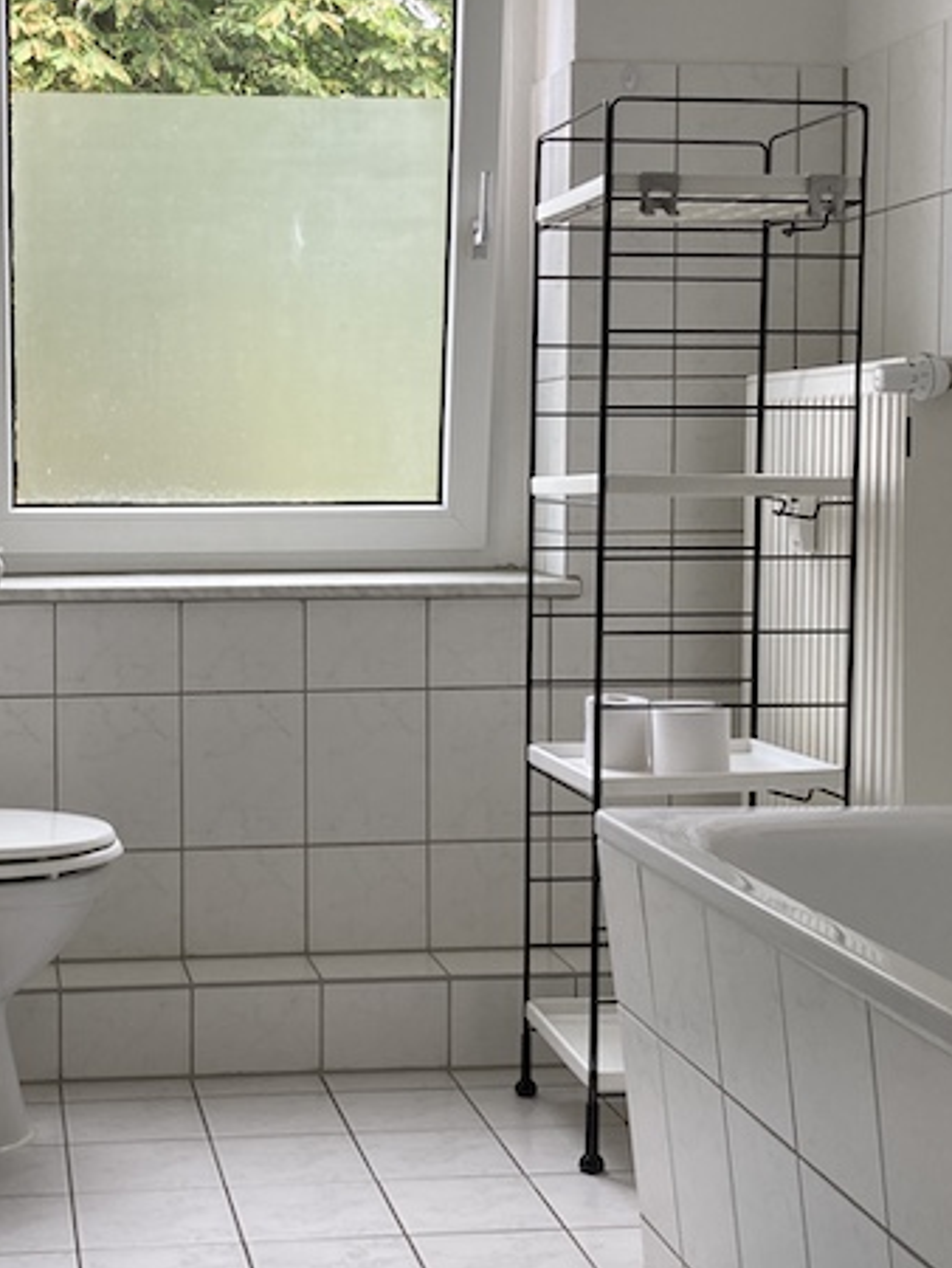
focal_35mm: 58
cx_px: 262
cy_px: 604
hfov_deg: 25.0
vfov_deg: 33.2
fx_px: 2125
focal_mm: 3.99
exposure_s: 1/121
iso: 32
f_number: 1.8
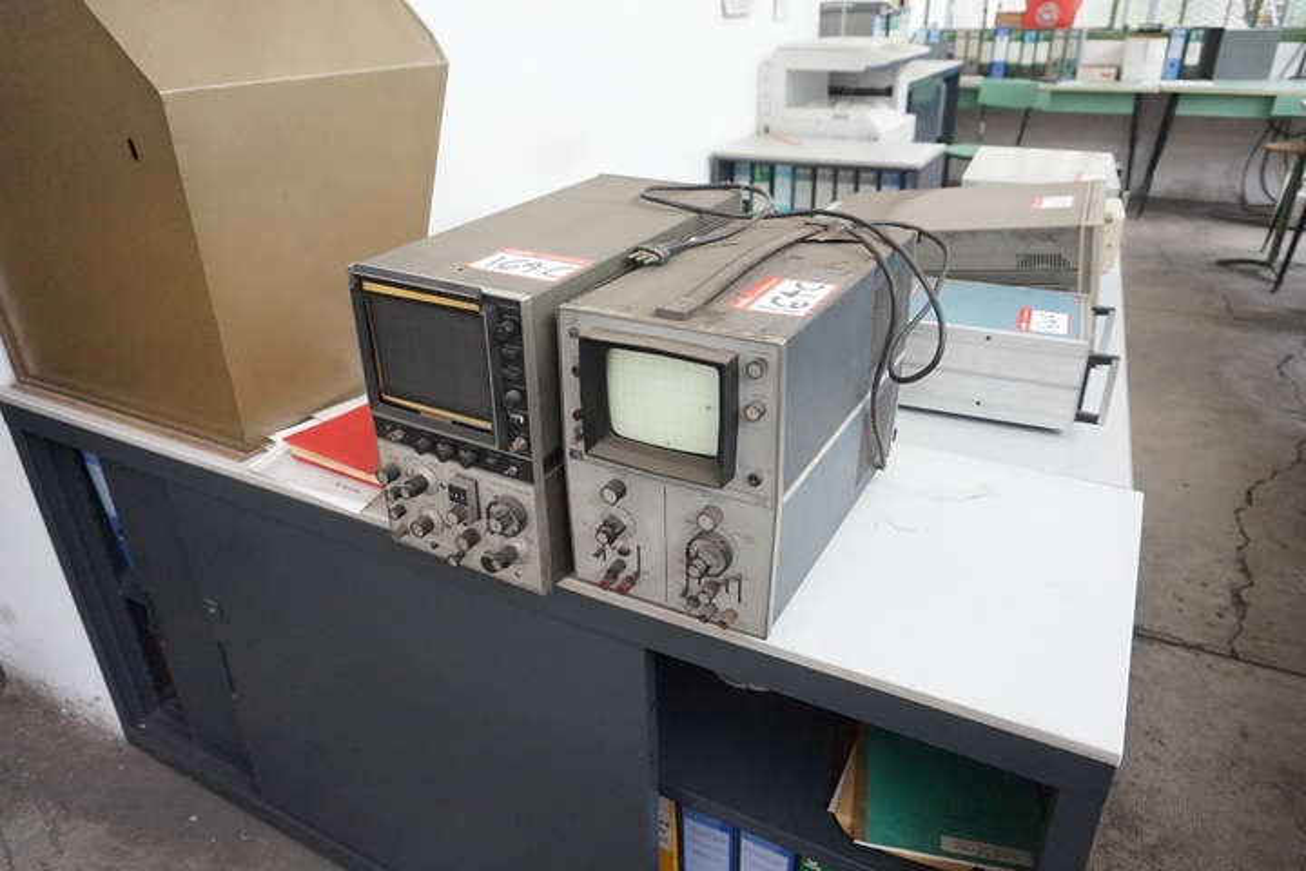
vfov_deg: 53.1
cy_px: 436
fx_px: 871
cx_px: 653
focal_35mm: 24
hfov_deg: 73.7
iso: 3200
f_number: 3.5
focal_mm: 16
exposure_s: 1/13
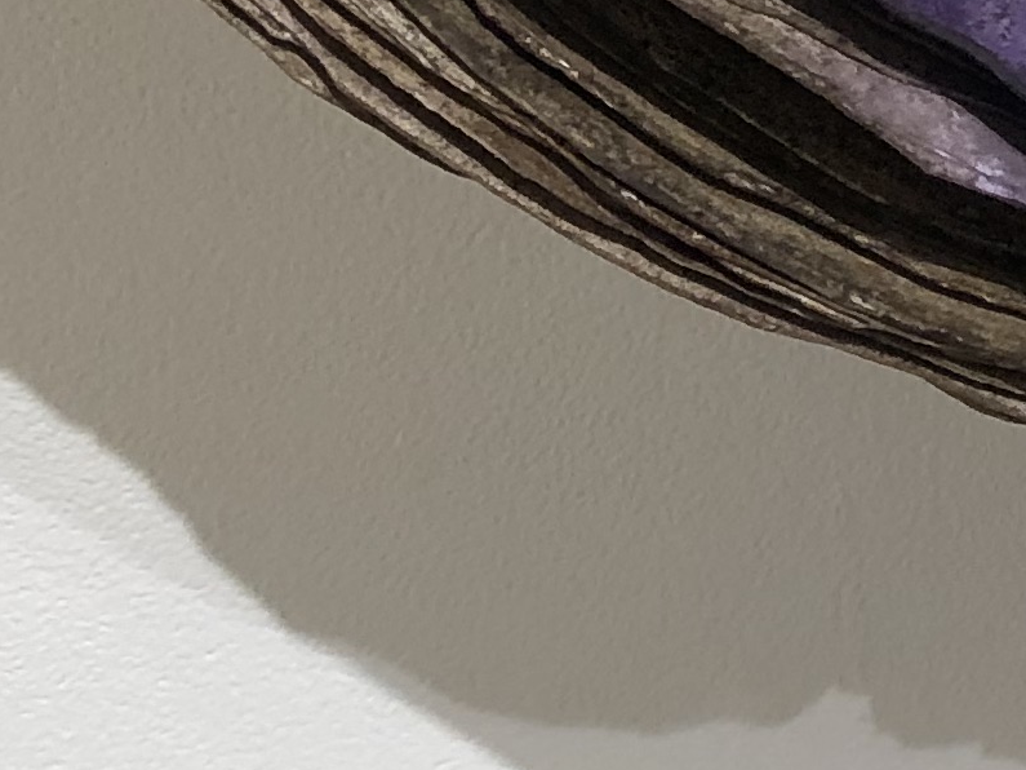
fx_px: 4208
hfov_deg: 13.4
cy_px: -805
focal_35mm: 142
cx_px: 1359
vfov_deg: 9.7
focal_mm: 3.99
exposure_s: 1/40
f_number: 1.8
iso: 25
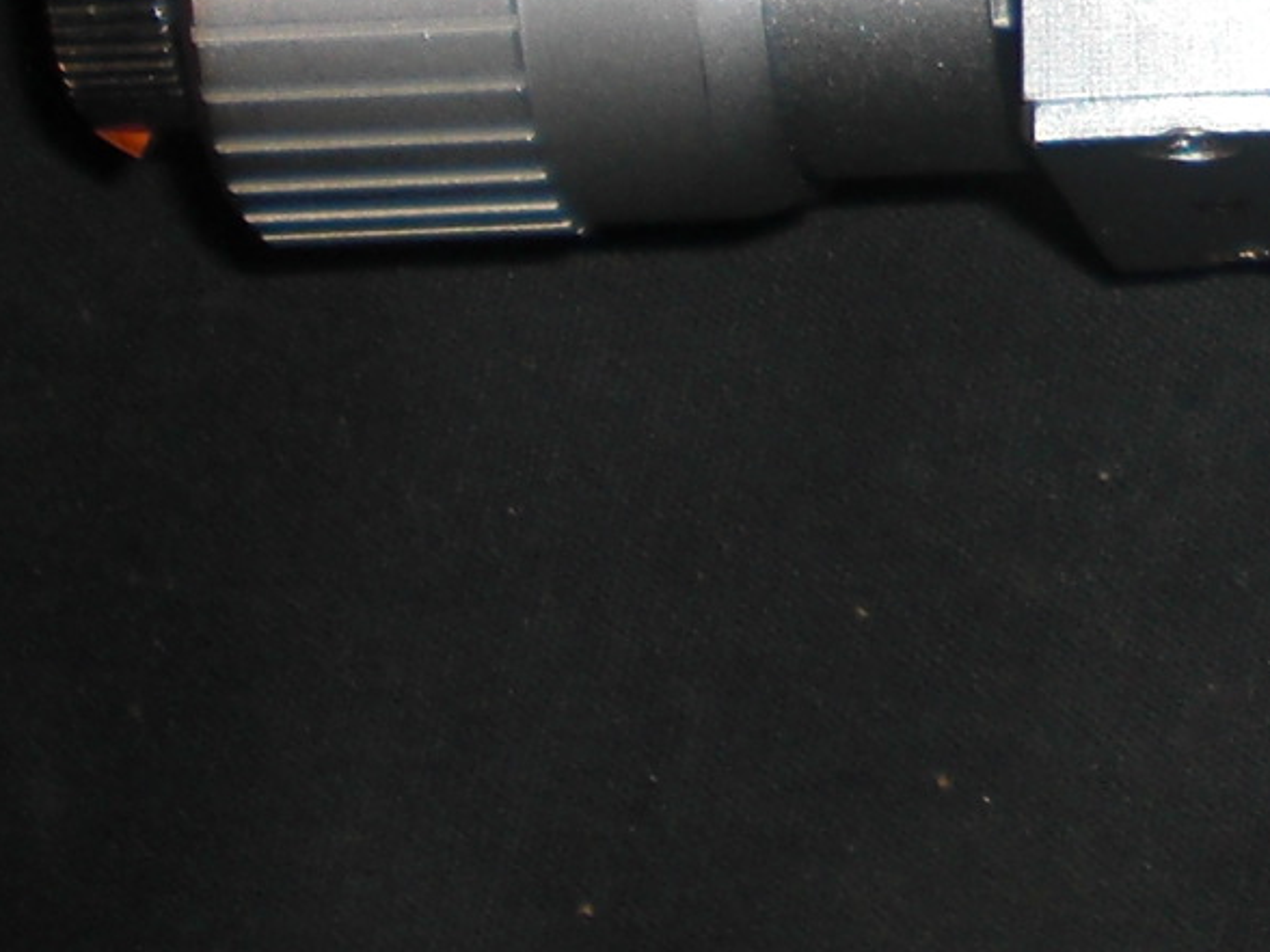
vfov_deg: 9.8
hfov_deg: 12.3
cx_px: 2201
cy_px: -309
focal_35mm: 149
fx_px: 5467
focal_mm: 6.3
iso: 64
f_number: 3.1
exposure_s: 1/60
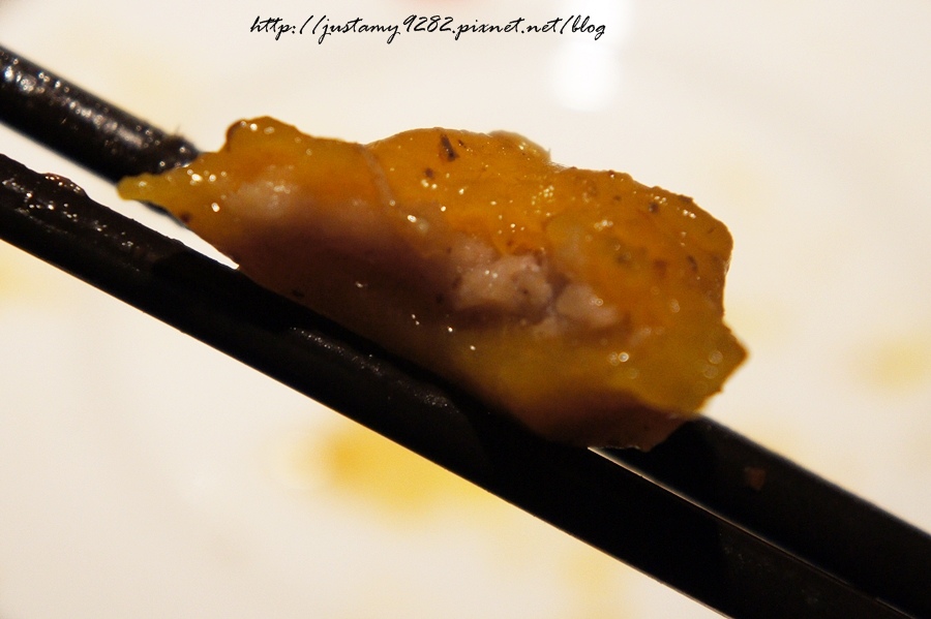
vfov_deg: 16.5
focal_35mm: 82
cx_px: 466
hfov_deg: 24.6
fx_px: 2132
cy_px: 310
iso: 1250
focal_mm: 55
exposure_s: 1/100
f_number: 5.6
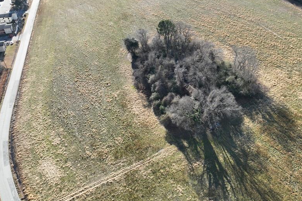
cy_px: 59
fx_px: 277
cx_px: 192
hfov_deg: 56.4
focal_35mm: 33
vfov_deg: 39.2
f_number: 2.8
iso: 100
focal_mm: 12.29
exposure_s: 1/500
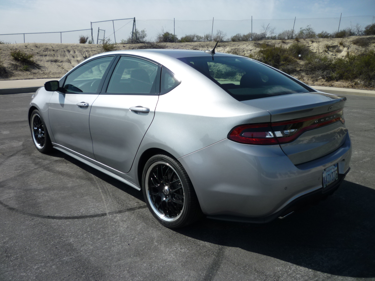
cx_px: 188
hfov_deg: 61.7
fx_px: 314
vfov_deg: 48.2
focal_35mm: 29
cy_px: 140
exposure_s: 1/640
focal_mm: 5.2
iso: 80
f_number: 4
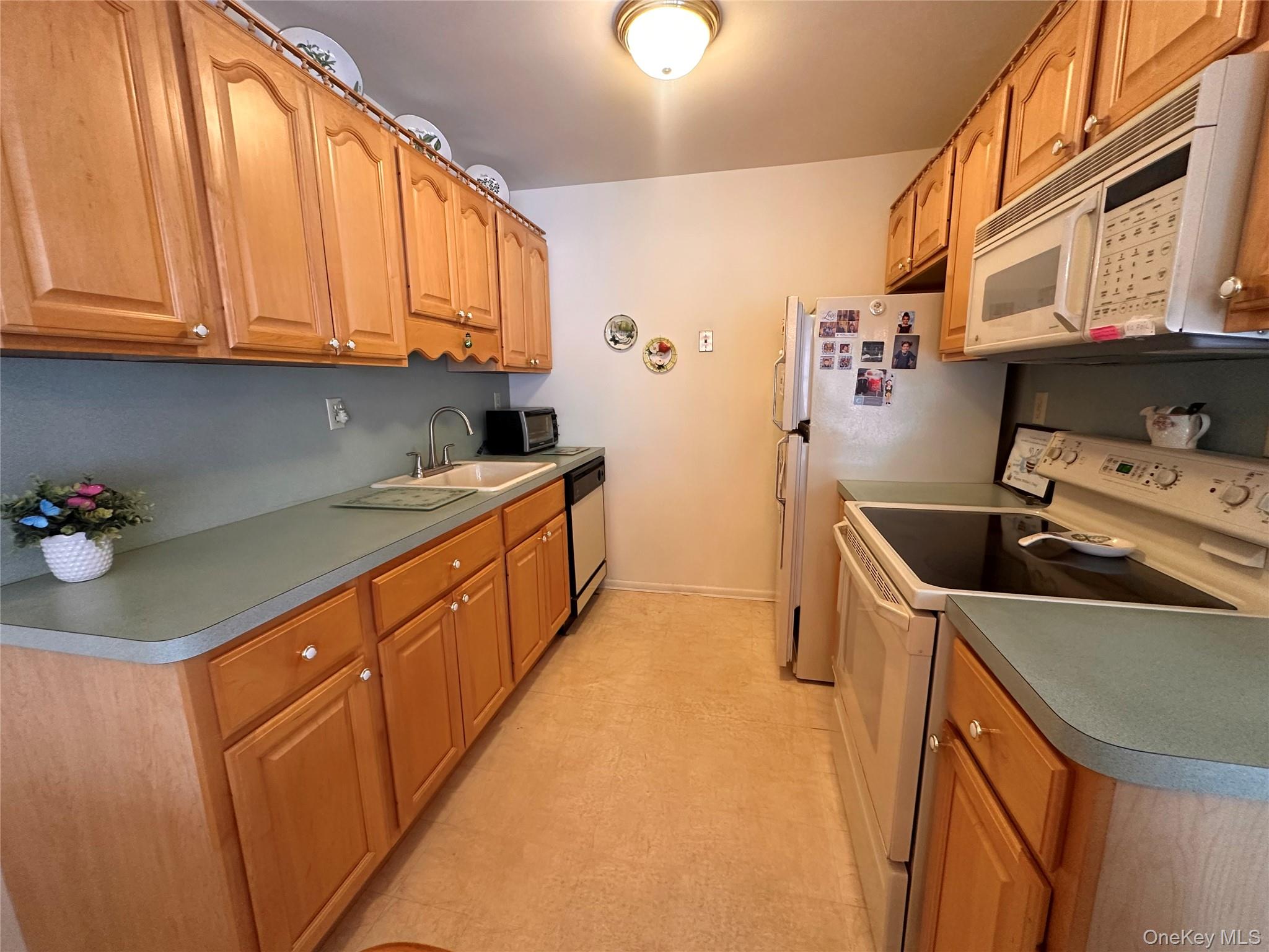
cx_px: 634
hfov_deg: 102.1
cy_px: 476
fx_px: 513
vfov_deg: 85.7
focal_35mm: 14
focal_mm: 2.22
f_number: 2.2
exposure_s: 1/120
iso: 320
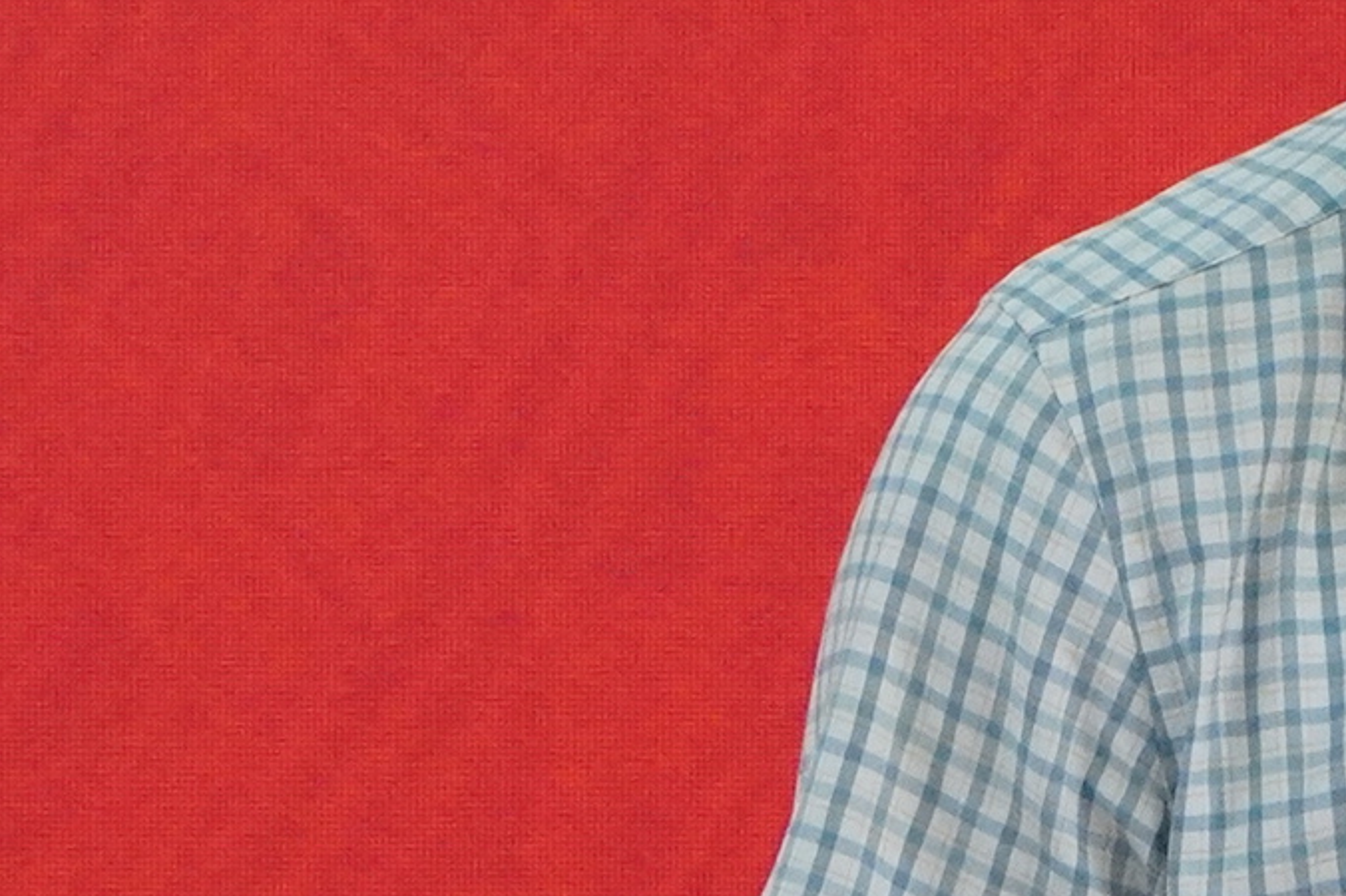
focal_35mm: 567
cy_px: 414
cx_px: 1049
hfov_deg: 3.6
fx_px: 21197
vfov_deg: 2.4
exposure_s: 1/160
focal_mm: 85
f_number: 9
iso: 5000
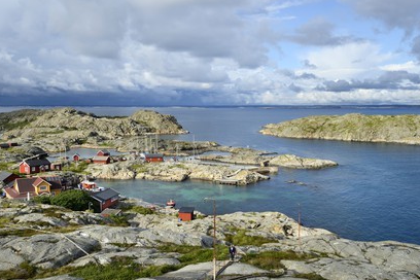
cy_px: 142
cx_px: 211
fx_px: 420
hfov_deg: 53.1
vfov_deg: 36.9
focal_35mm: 36
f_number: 10
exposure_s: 1/400
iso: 200
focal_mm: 35
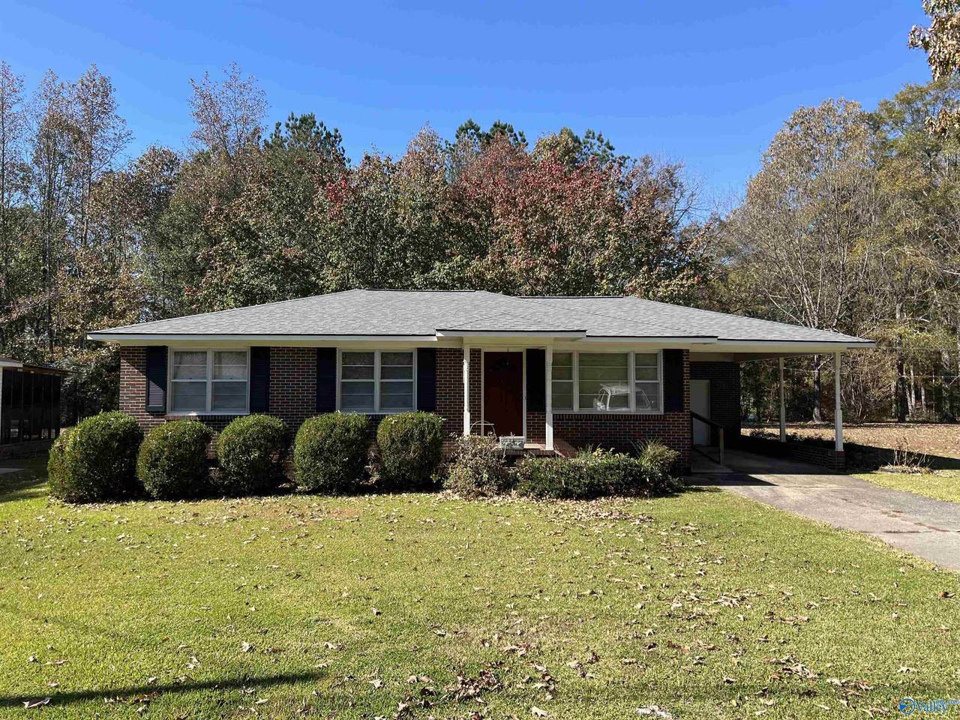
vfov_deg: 53.1
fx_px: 721
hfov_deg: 67.3
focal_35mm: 26
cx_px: 480
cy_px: 360
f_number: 1.5
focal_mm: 5.7
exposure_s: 1/1869
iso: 50
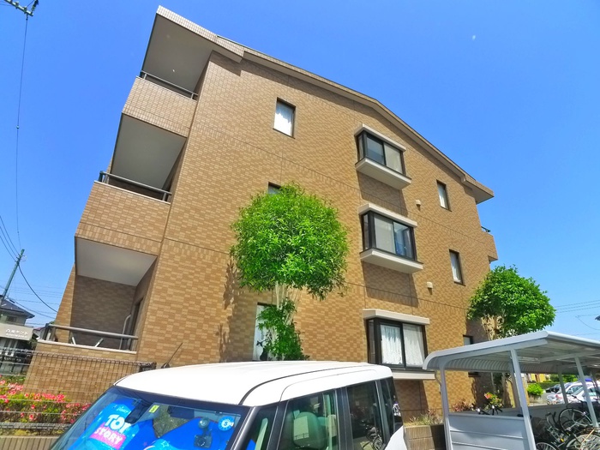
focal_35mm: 24
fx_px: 416
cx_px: 300
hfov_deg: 71.6
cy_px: 225
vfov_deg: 56.8
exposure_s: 1/800
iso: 400
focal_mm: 5.1
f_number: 4
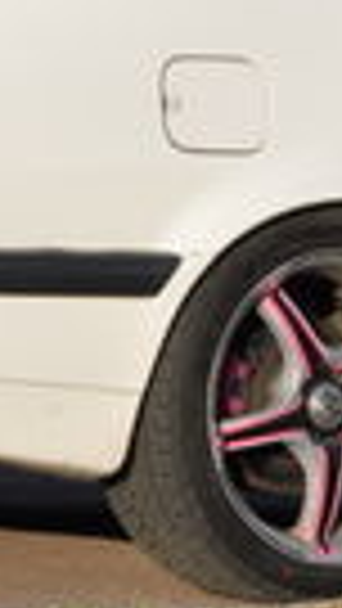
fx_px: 5269
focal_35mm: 327
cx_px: -801
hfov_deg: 3.6
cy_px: 178
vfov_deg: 6.6
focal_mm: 44
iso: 400
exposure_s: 1/200
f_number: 16
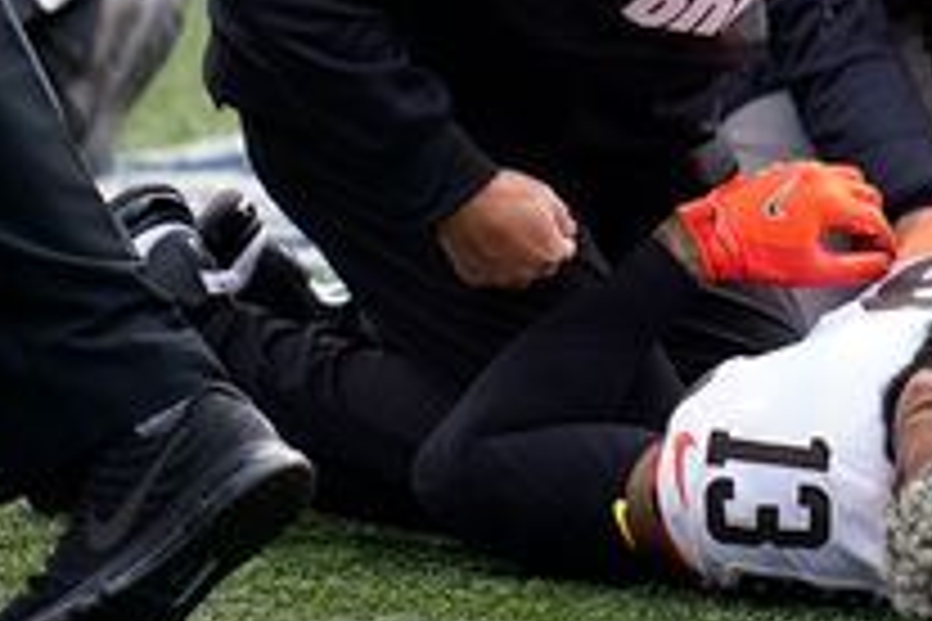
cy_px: -43
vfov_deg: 1.4
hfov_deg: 2.1
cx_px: 932
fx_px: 25033
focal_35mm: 967
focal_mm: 400
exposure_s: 1/2000
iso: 400
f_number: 2.8
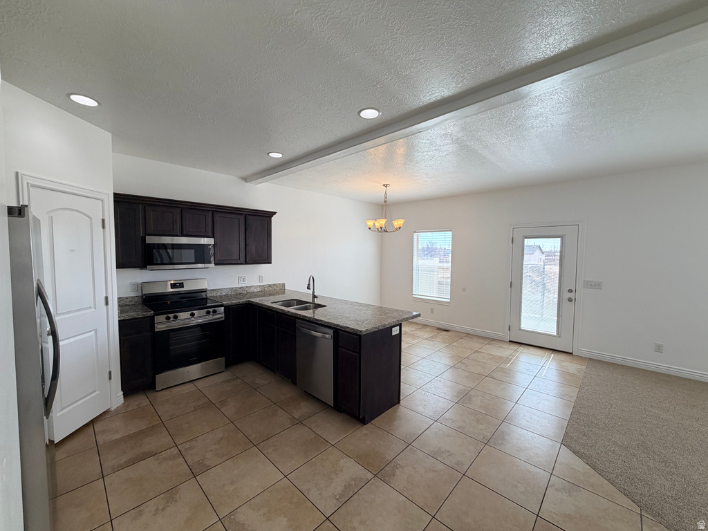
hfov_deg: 102.1
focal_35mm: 14
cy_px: 266
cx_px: 354
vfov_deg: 85.7
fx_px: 286
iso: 64
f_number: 2.2
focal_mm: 2.22
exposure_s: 1/144
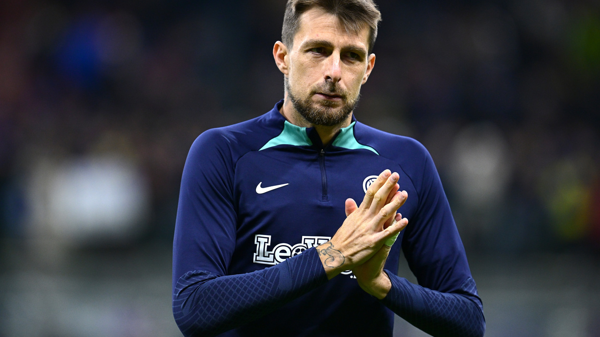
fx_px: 6681
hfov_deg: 5.1
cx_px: 300
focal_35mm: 420
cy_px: 157
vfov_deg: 2.9
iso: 2000
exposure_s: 1/1250
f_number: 3.5
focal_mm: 400
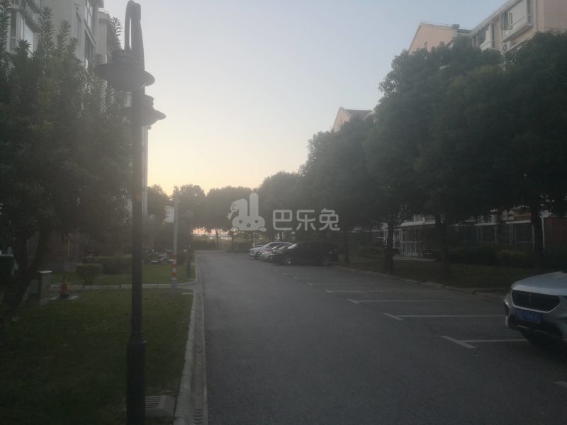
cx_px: 284
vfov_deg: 51.4
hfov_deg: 65.3
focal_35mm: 27
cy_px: 212
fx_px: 442
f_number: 1.8
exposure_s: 1/210
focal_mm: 3.95
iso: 50
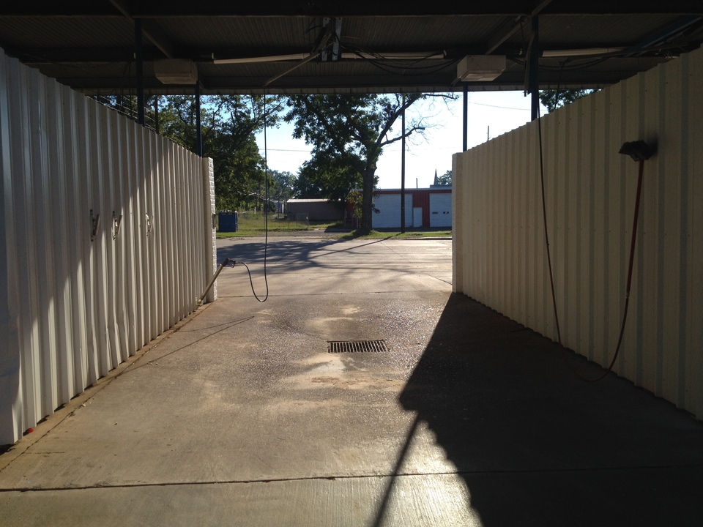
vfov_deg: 40.7
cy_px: 264
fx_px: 711
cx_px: 352
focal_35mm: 35
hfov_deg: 52.6
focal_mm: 4.28
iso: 50
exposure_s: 1/1623
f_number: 2.4
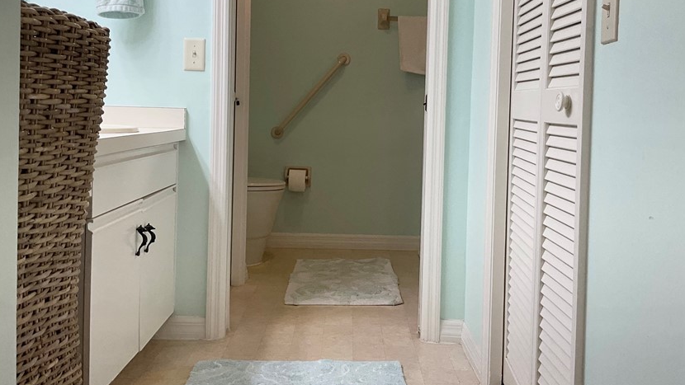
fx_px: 708
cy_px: 134
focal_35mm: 39
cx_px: 371
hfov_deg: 51.5
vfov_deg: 30.2
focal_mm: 3
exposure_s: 1/120
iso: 40
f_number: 1.8
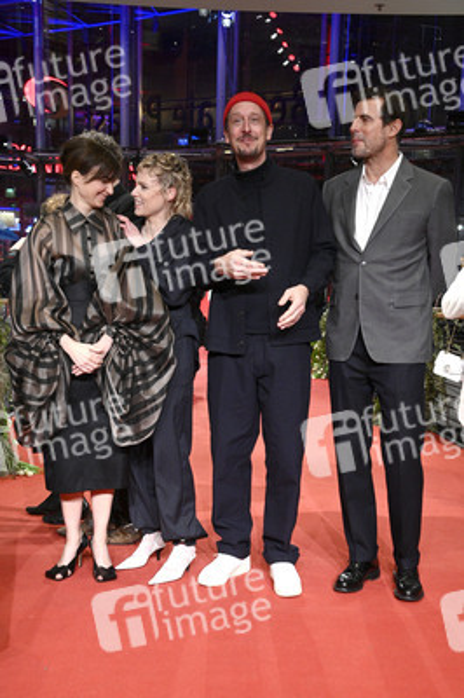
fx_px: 930
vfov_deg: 41.1
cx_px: 232
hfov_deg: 28.0
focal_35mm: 48
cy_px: 349
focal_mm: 48
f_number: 5.6
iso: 5000
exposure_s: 1/200
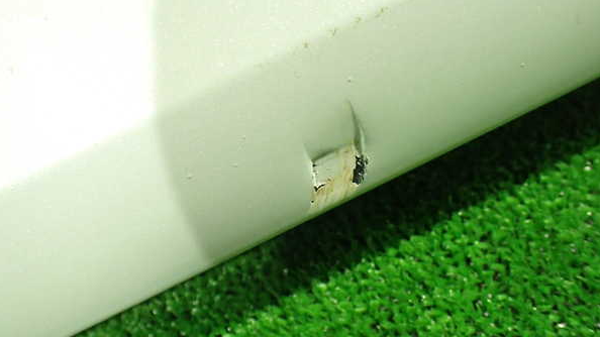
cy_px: 152
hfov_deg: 59.5
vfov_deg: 35.6
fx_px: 525
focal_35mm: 33
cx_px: 298
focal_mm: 5.4
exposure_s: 1/30
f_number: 2.3
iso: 800
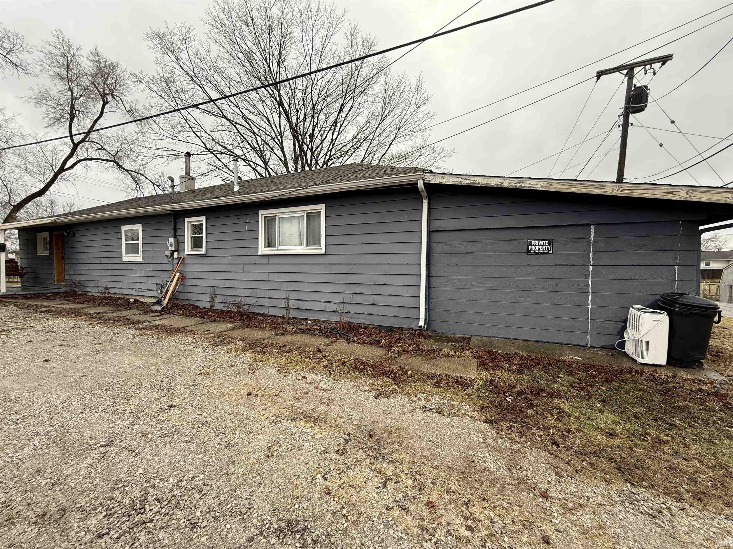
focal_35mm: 14
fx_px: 296
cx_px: 366
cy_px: 274
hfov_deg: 102.1
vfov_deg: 85.7
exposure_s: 1/254
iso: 64
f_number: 2.2
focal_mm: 2.22
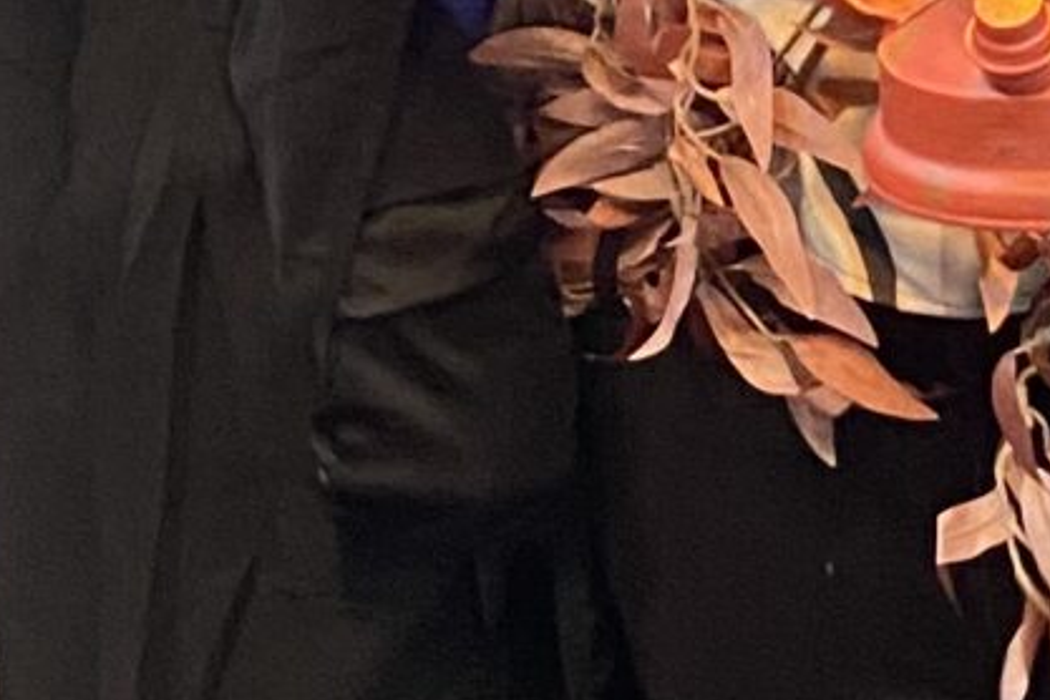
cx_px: 1420
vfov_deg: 8.1
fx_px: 4841
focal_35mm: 166
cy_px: -247
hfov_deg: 12.0
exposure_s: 1/60
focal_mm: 4.25
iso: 200
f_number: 1.8
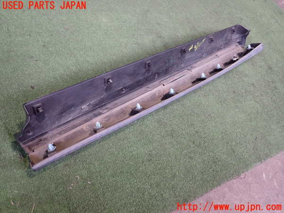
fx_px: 246
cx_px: 142
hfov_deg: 60.0
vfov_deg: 46.8
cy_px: 106
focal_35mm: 30
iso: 200
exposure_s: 1/50
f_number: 2.3
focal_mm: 5.4
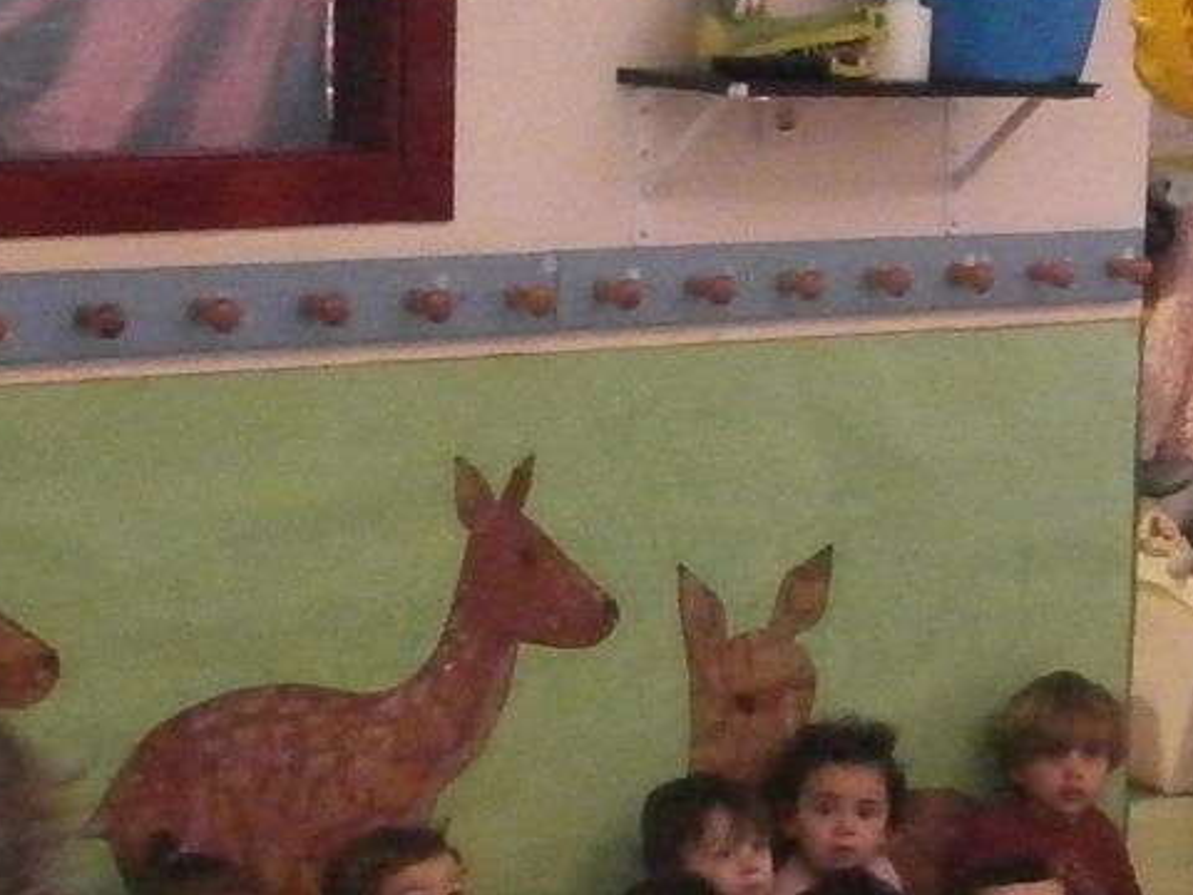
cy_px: 440
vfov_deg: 13.7
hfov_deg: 17.8
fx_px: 3722
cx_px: 1193
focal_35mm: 108
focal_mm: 4.8
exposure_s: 1/50
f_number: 2.9
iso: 800
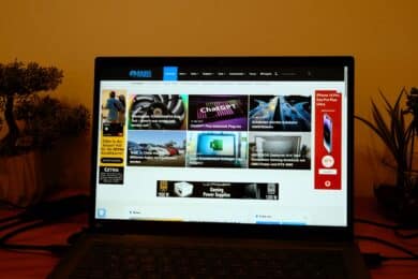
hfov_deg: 46.4
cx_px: 209
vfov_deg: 31.9
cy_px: 140
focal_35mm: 42
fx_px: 488
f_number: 8
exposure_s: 1/42
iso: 1600
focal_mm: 28.3
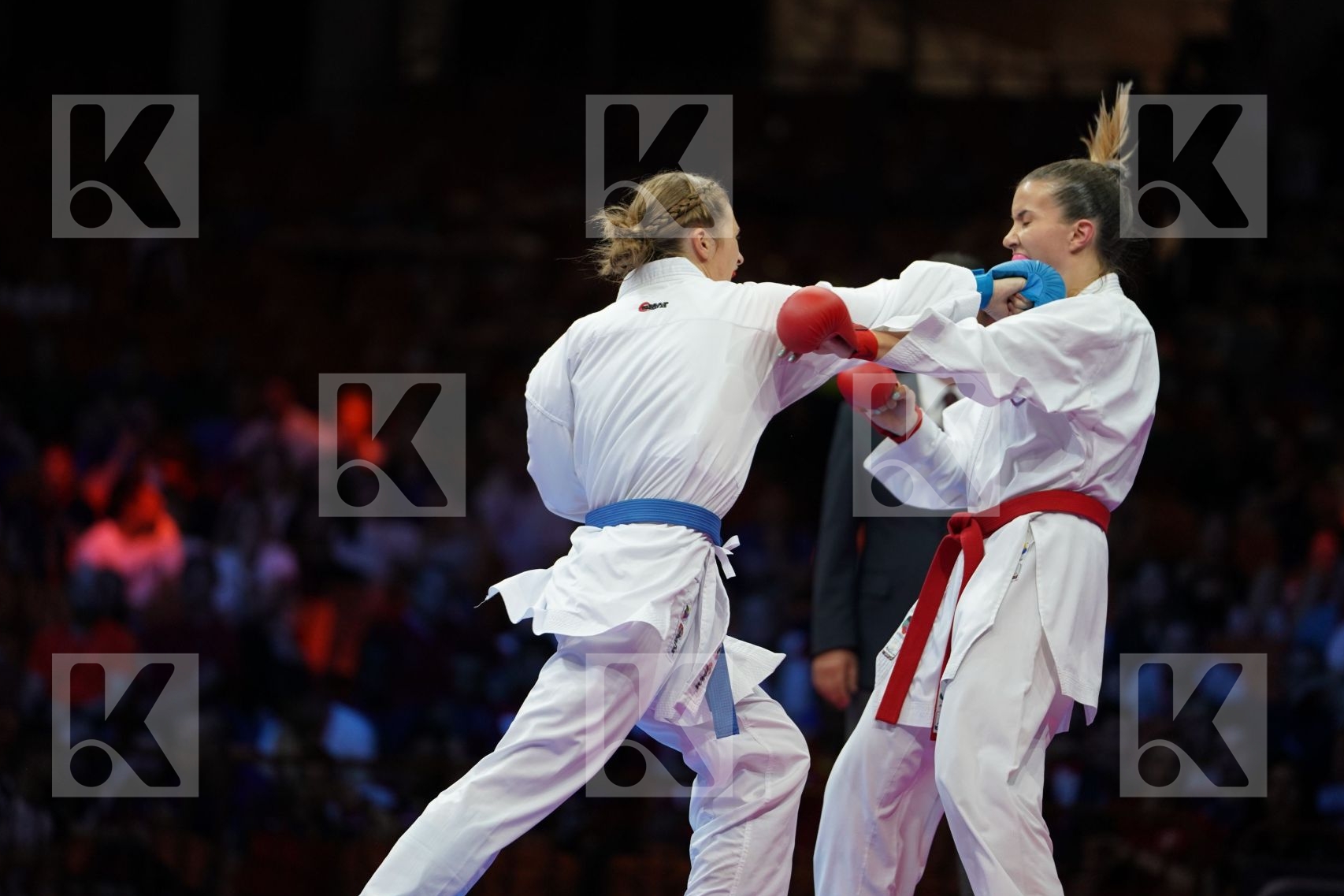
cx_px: 659
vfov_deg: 6.5
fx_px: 7876
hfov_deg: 9.8
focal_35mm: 211
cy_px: 445
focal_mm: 200
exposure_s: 1/1000
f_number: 2.8
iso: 1000
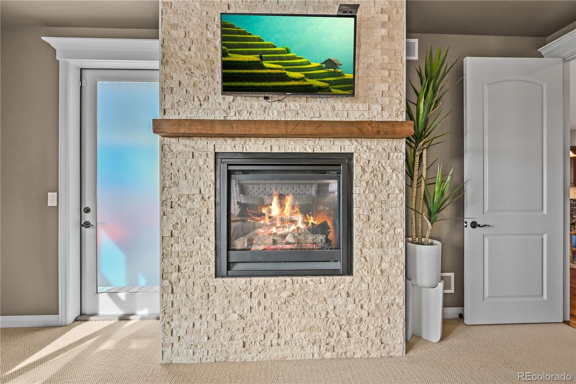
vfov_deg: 81.2
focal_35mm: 14
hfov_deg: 104.3
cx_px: 288
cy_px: 192
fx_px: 224
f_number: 8
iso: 400
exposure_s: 1/15
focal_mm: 14
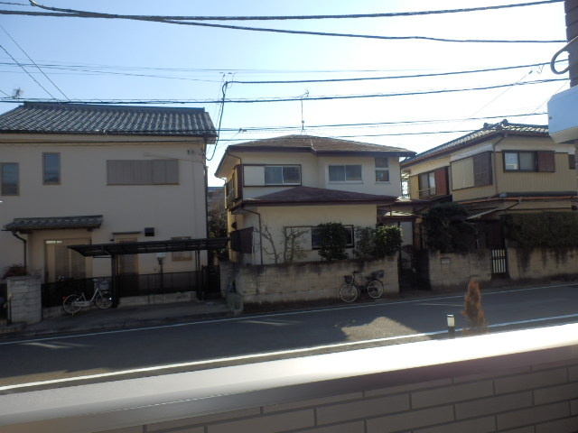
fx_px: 401
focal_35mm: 24
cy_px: 216
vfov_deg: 56.8
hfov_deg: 71.6
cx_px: 289
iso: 80
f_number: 7.9
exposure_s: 1/125
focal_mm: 4.2
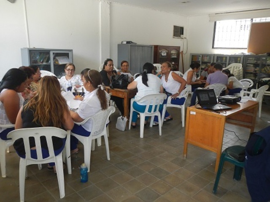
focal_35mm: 28
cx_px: 135
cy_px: 101
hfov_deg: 63.4
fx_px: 218
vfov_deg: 49.7
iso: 140
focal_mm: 5
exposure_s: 1/30
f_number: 3.9
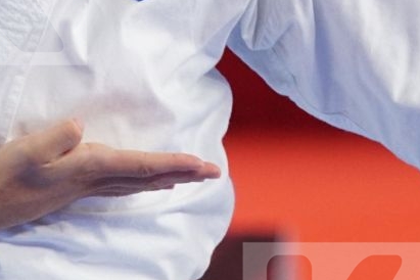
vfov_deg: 1.2
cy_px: -28
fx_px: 13789
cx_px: 338
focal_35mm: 1182
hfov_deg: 1.7
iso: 800
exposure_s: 1/400
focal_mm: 180
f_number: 3.2
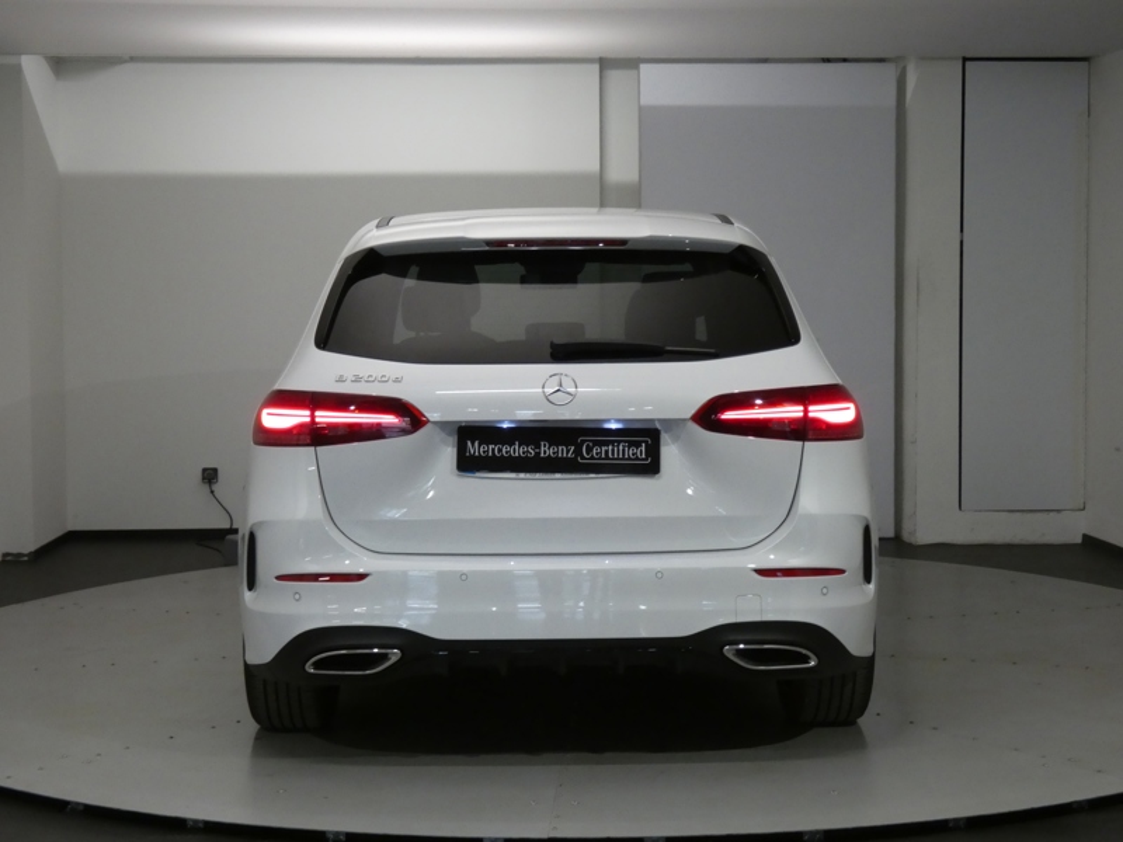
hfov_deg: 34.9
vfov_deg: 26.6
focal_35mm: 55
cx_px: 562
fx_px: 1784
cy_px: 421
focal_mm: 9.9
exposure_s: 1/80
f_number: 4
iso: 640
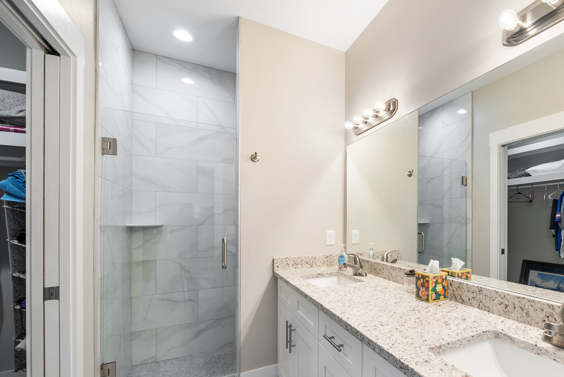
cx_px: 390
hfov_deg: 88.8
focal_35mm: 17
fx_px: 266
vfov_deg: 68.2
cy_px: 257
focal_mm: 12
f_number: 7.1
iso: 200
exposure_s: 1/4
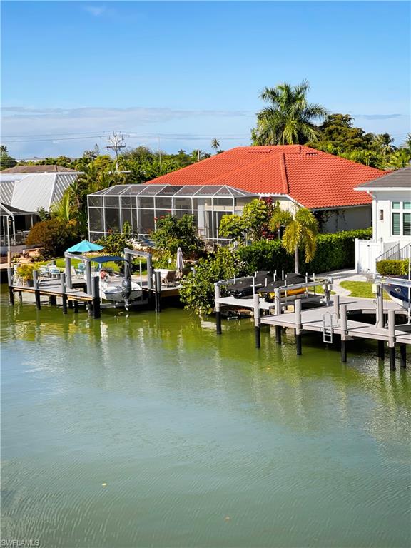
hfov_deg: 22.9
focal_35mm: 64
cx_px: 206
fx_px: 1013
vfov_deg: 30.3
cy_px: 274
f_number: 2.2
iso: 32
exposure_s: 1/1155
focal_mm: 7.5
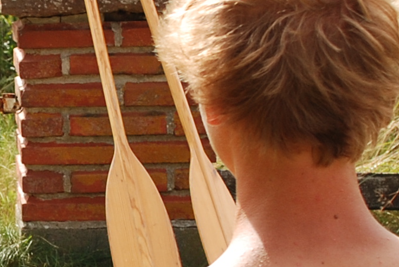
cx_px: -59
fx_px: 2485
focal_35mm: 224
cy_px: 201
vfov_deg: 6.1
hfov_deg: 9.1
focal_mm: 26
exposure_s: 1/200
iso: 100
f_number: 5
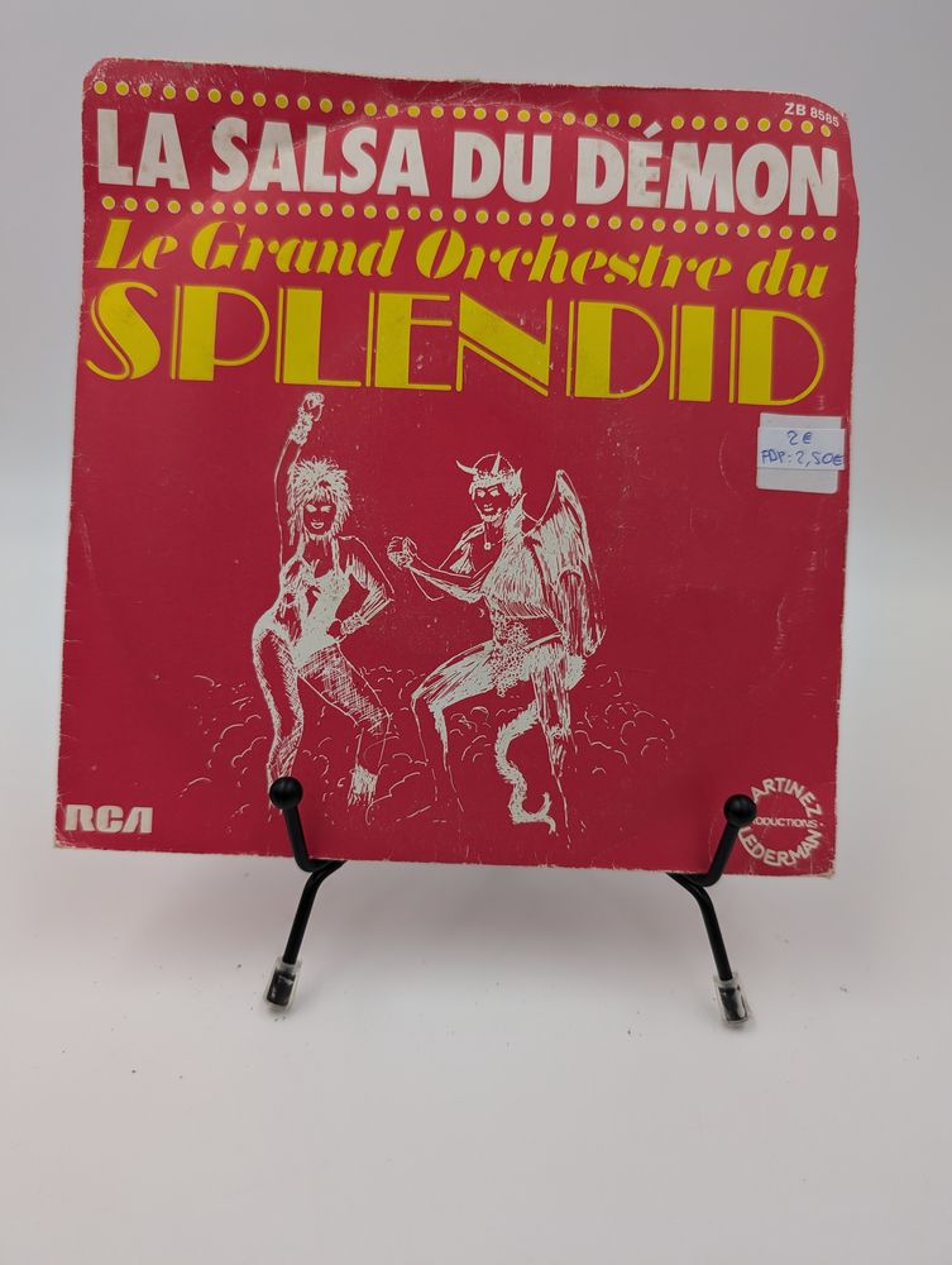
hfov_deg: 56.9
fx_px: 878
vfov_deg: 71.5
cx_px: 476
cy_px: 632
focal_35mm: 24
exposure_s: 1/70.7
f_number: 1.68
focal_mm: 6.9
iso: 97
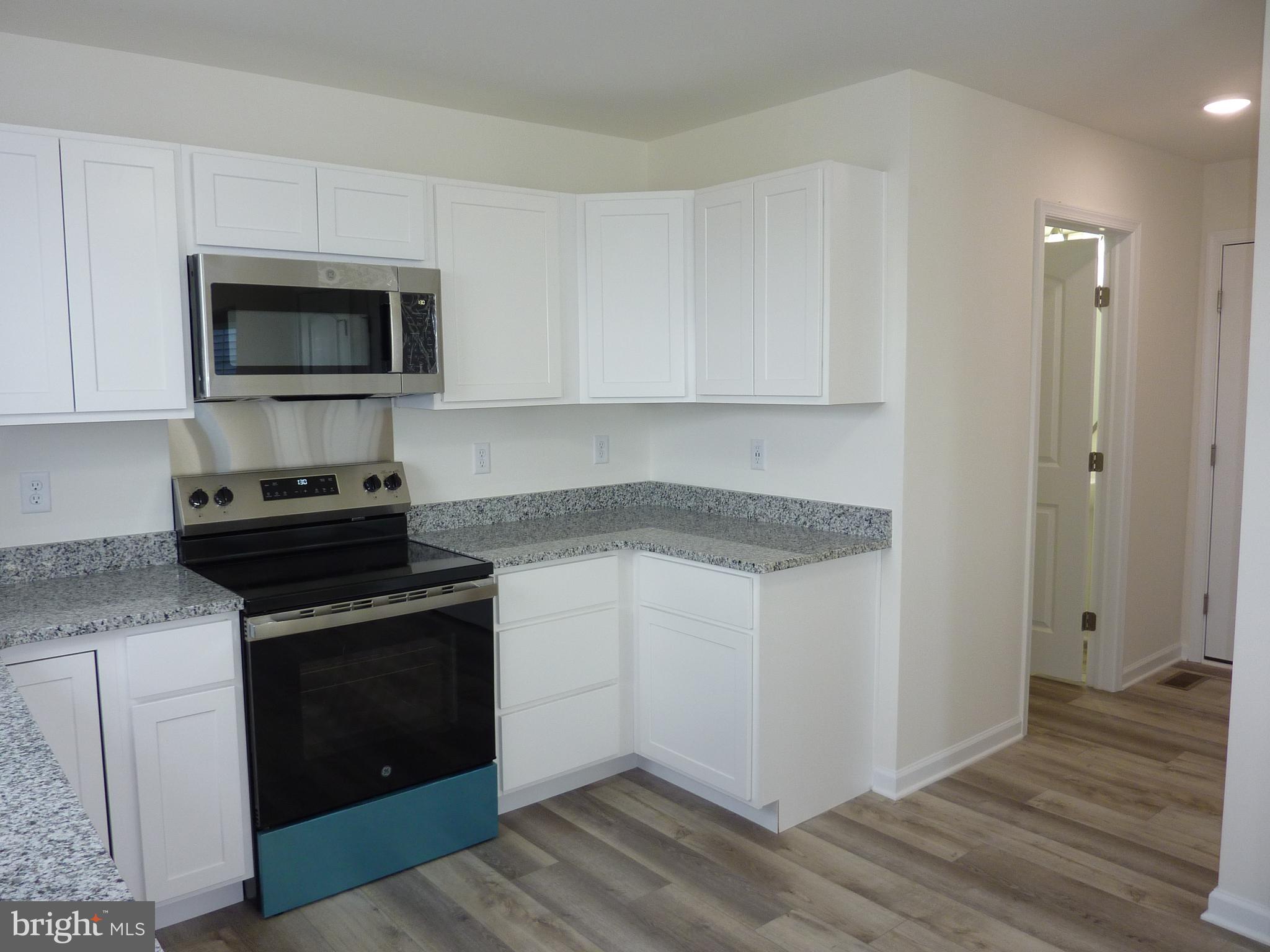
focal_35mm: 25
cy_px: 476
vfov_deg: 54.9
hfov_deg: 69.4
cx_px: 635
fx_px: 917
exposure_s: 1/30
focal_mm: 4.1
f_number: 3.3
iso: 100
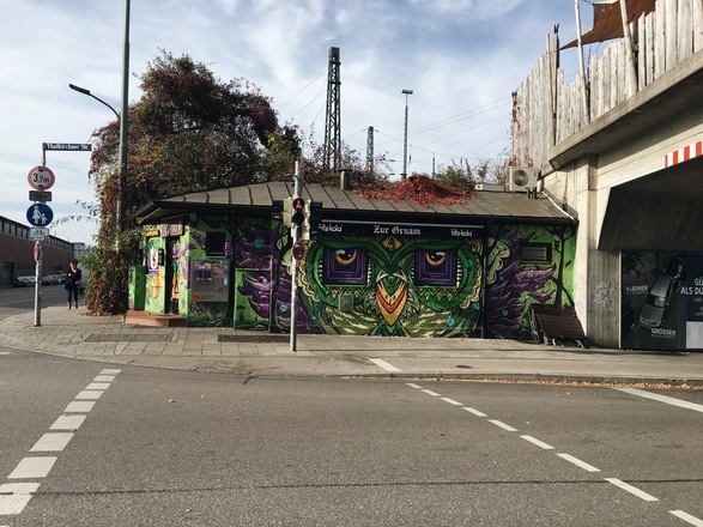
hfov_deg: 61.7
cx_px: 352
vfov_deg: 48.2
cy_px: 264
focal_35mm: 29
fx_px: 589
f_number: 2.2
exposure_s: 1/827
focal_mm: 4.15
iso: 25
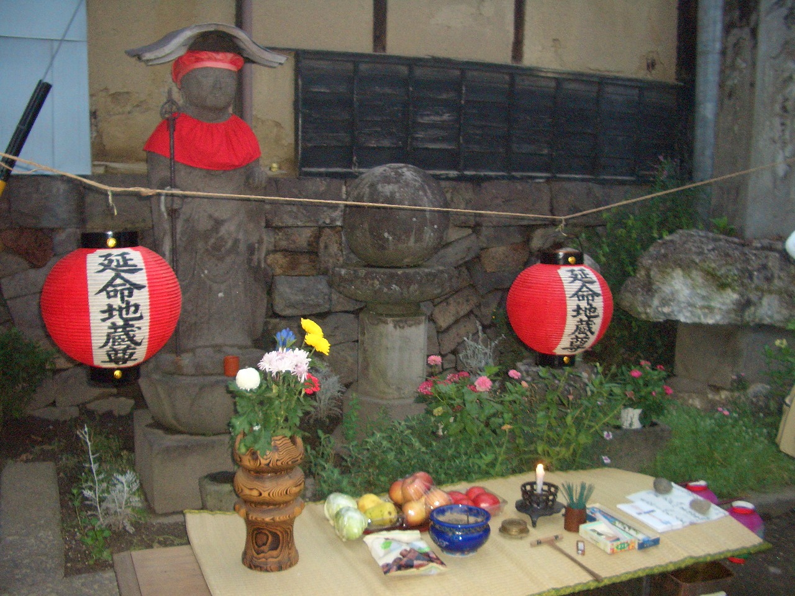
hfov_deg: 52.6
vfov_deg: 40.7
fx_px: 804
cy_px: 298
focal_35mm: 35
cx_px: 398
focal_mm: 5.8
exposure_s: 1/60
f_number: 2.6
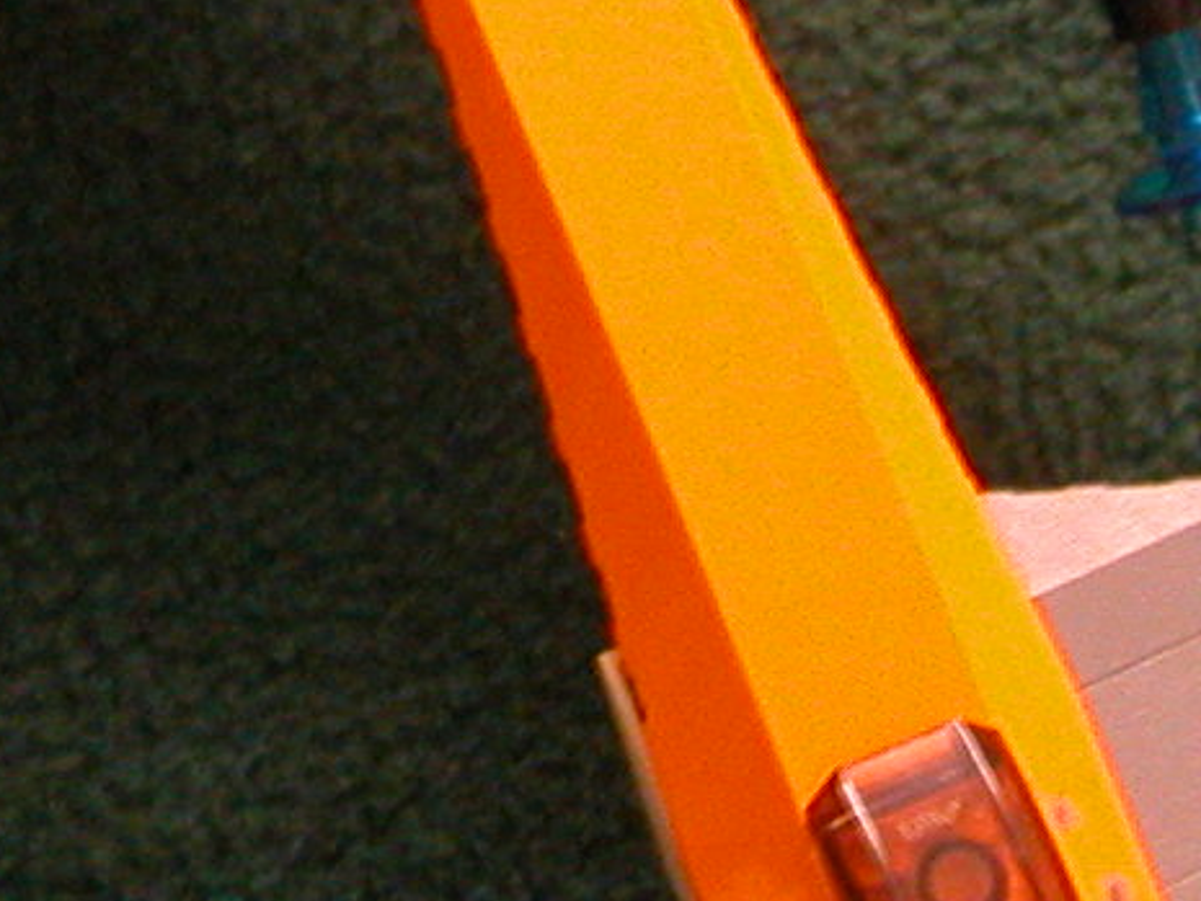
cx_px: 88
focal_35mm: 341
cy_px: -400
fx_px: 11834
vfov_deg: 4.3
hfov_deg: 5.8
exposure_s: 1/4
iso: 262
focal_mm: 15.7
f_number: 4
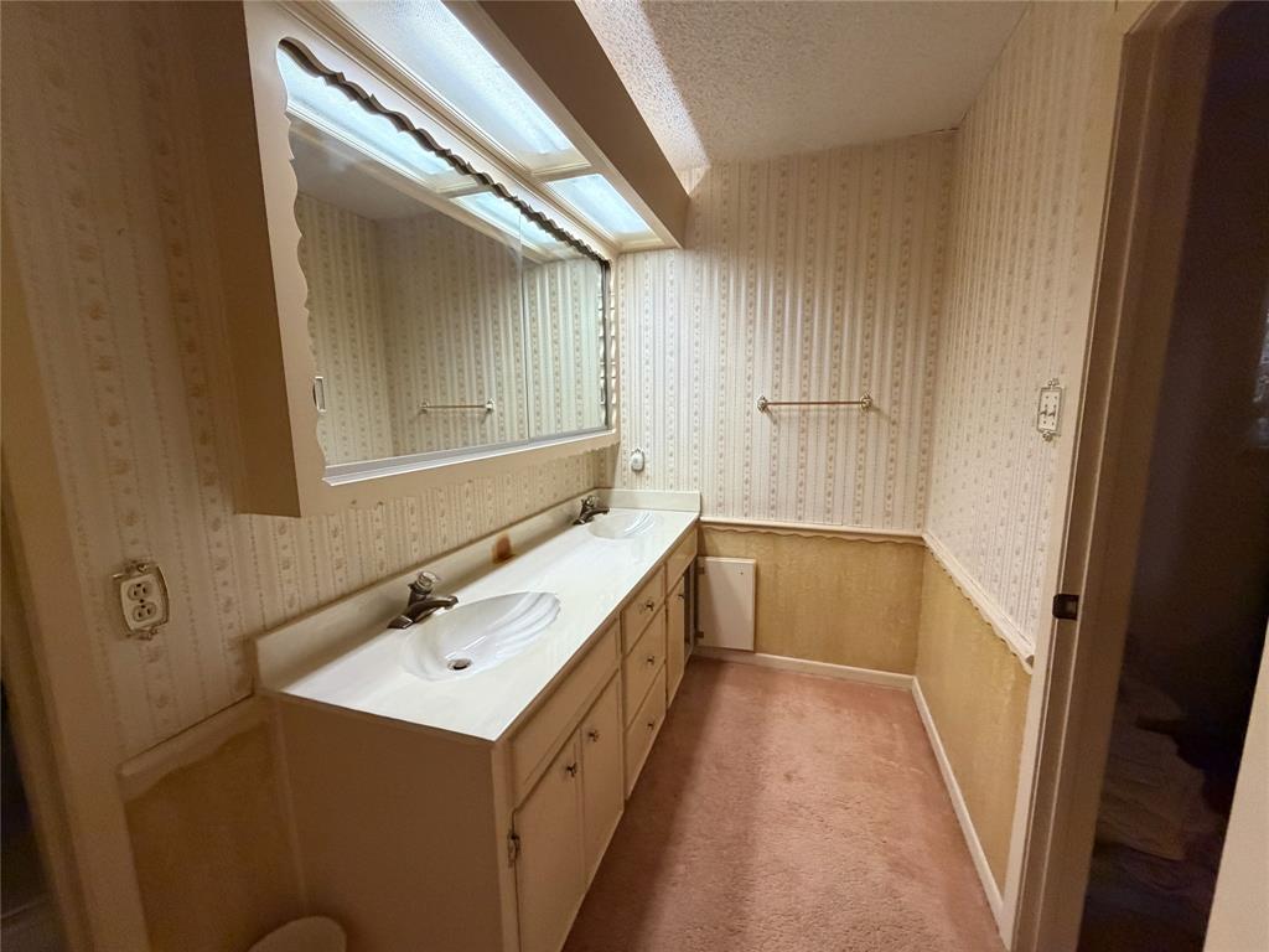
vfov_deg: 85.7
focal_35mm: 14
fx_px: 513
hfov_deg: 102.1
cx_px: 634
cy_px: 476
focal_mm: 2.22
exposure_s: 1/60
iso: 500
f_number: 2.2
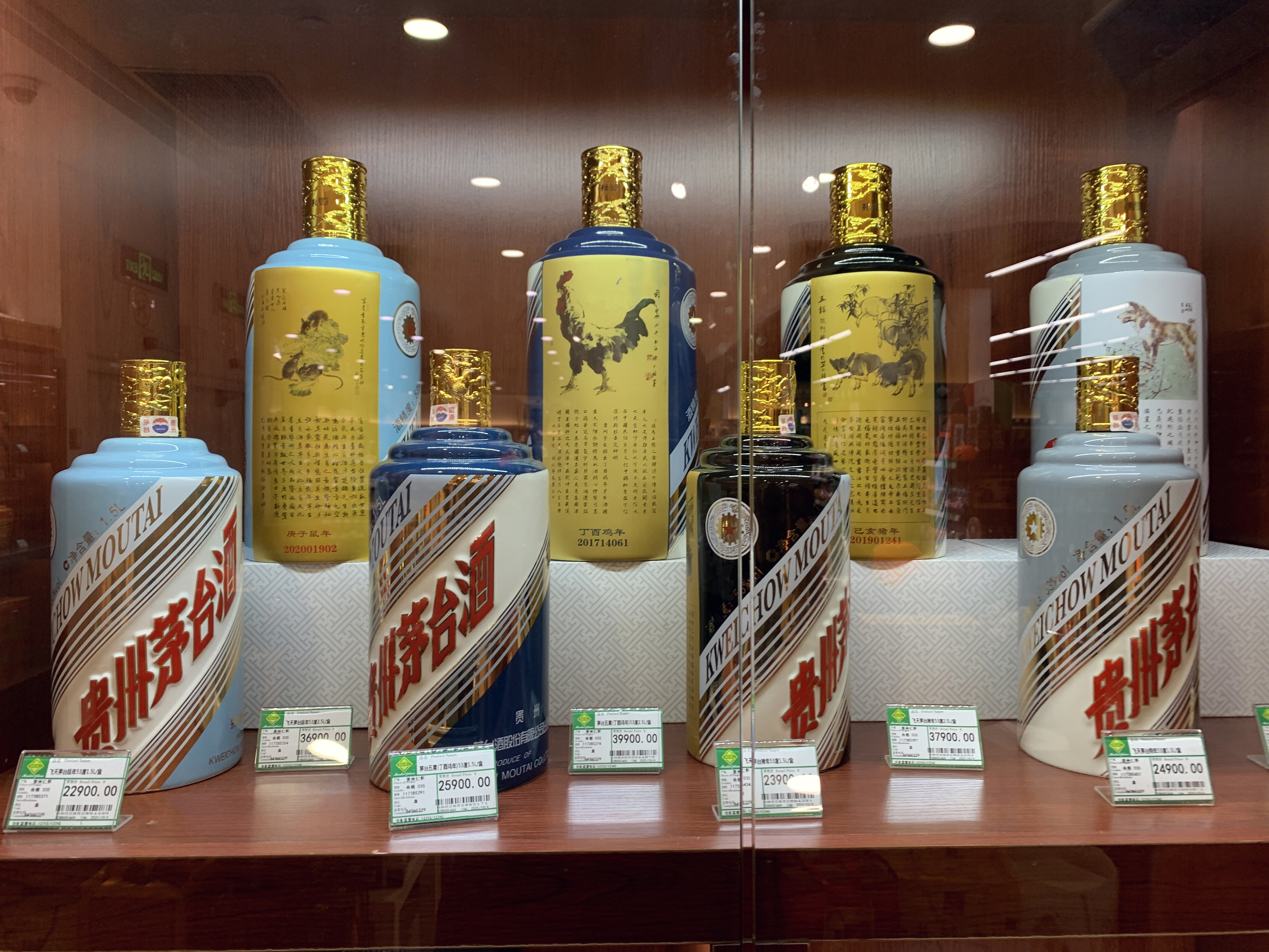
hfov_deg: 67.3
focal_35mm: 26
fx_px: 953
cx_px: 634
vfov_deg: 53.1
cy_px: 476
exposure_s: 1/50
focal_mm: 4.25
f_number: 1.8
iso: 64
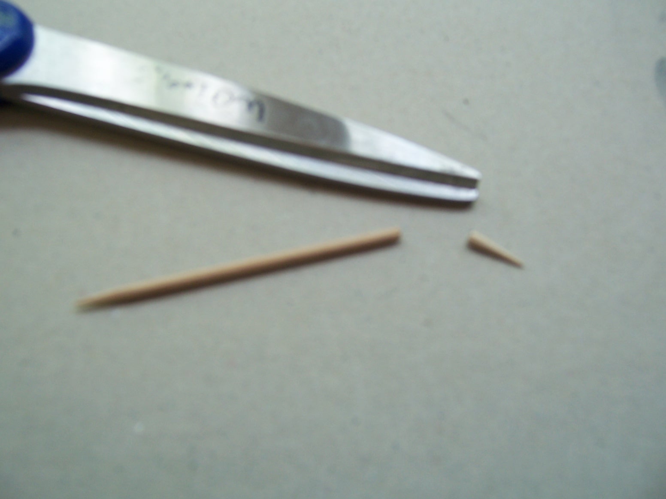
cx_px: 333
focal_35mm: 33
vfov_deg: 42.9
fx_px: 635
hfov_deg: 55.4
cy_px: 250
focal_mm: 5.5
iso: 80
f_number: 3.4
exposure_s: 1/60
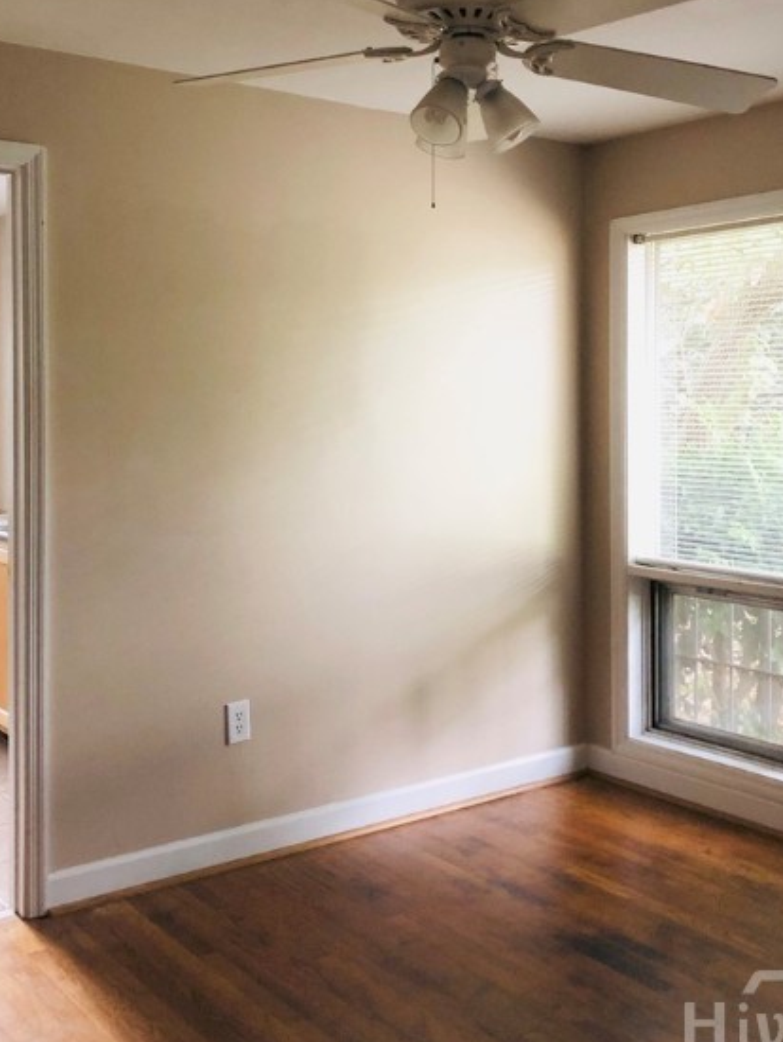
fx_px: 1175
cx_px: 335
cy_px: 412
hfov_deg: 36.8
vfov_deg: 47.5
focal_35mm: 39
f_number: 1.8
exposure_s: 1/4
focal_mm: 3.99
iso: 100
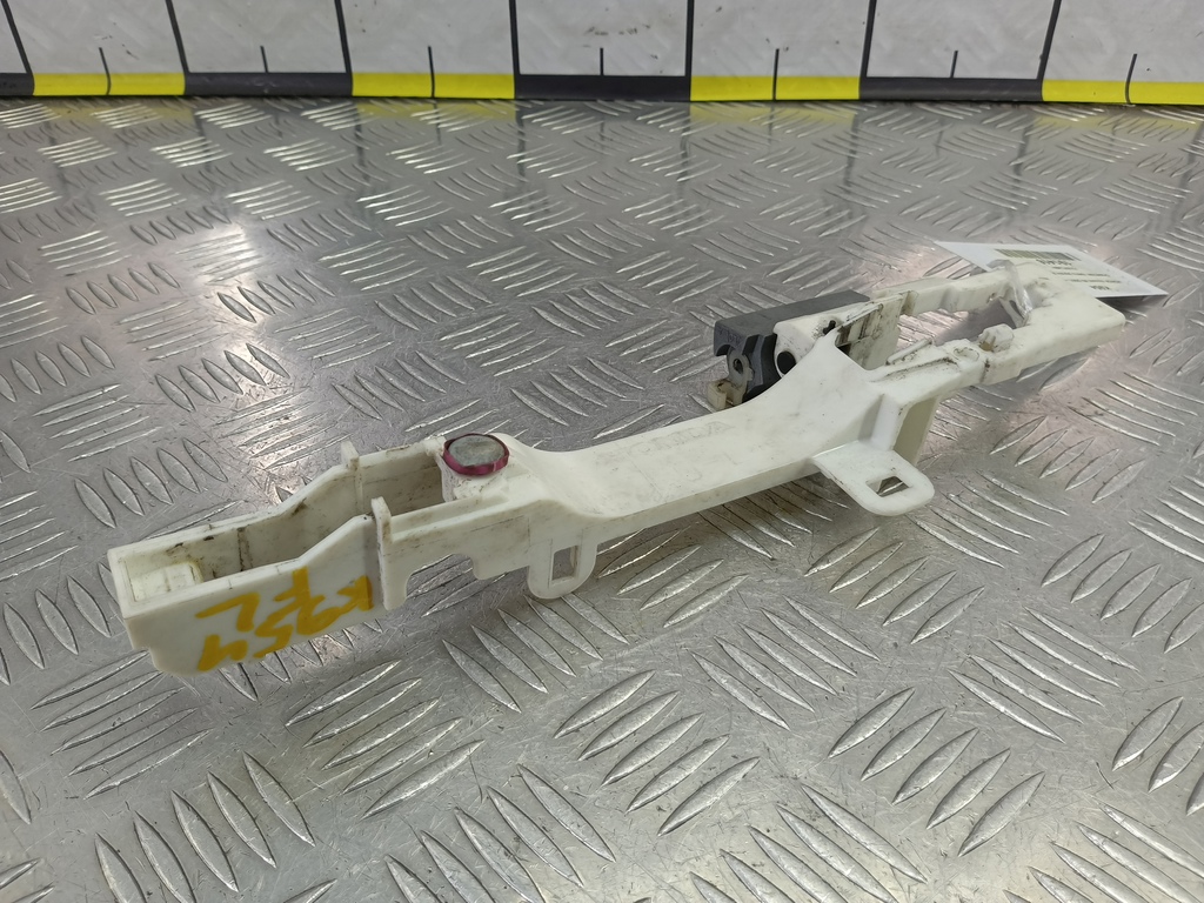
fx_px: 939
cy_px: 452
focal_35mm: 27
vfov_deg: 51.4
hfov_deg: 65.3
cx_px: 602
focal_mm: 4.11
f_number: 1.6
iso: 90
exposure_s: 1/50
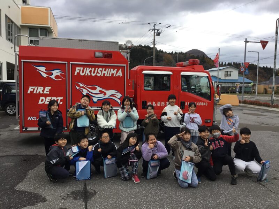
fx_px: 250
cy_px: 104
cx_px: 140
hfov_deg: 58.4
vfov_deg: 45.4
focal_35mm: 31
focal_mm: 3.3
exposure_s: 1/234
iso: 25
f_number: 2.4
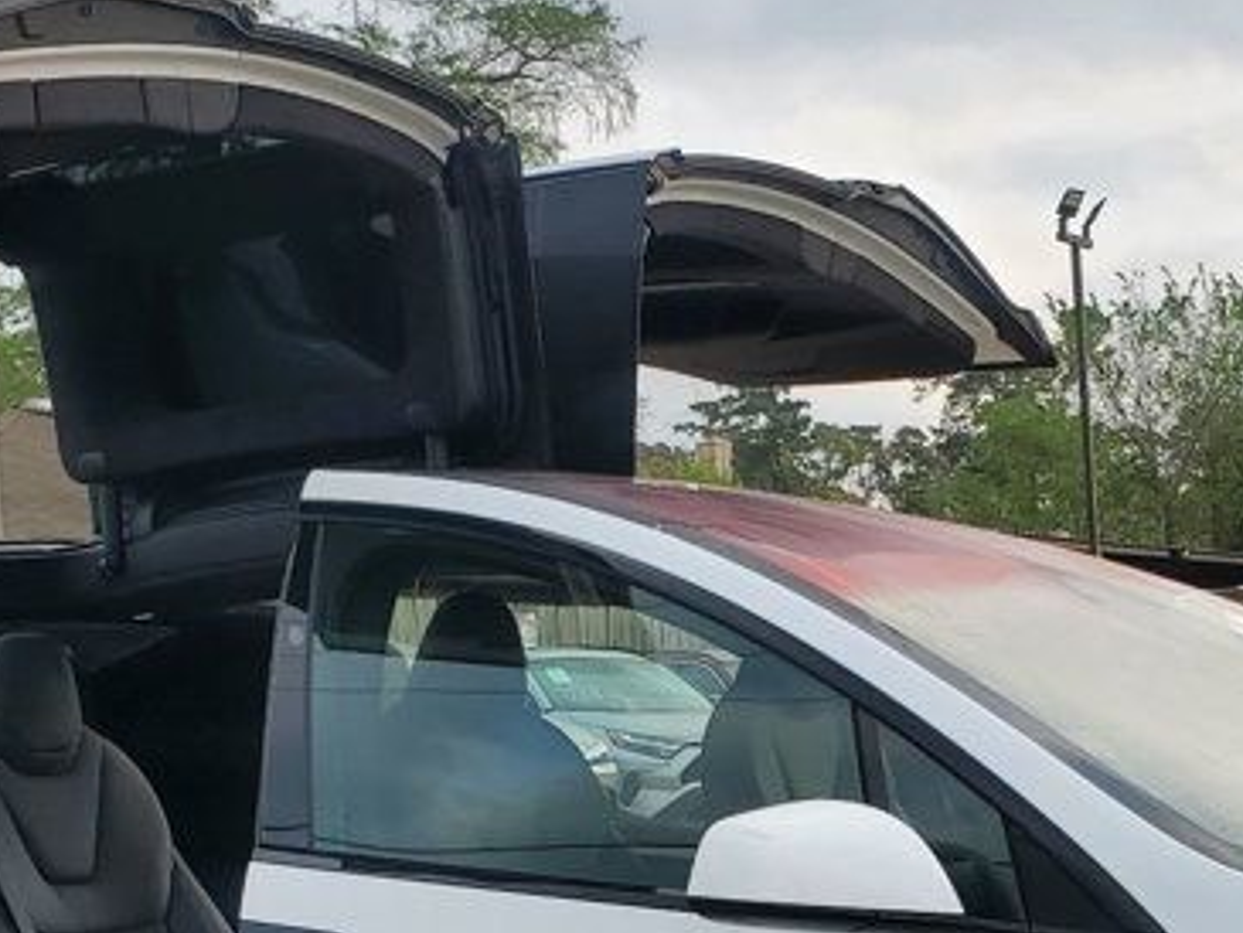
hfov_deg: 26.4
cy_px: 1049
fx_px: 2622
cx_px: 902
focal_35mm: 73
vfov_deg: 19.3
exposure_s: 1/523
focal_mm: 4.3
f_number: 2.4
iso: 50
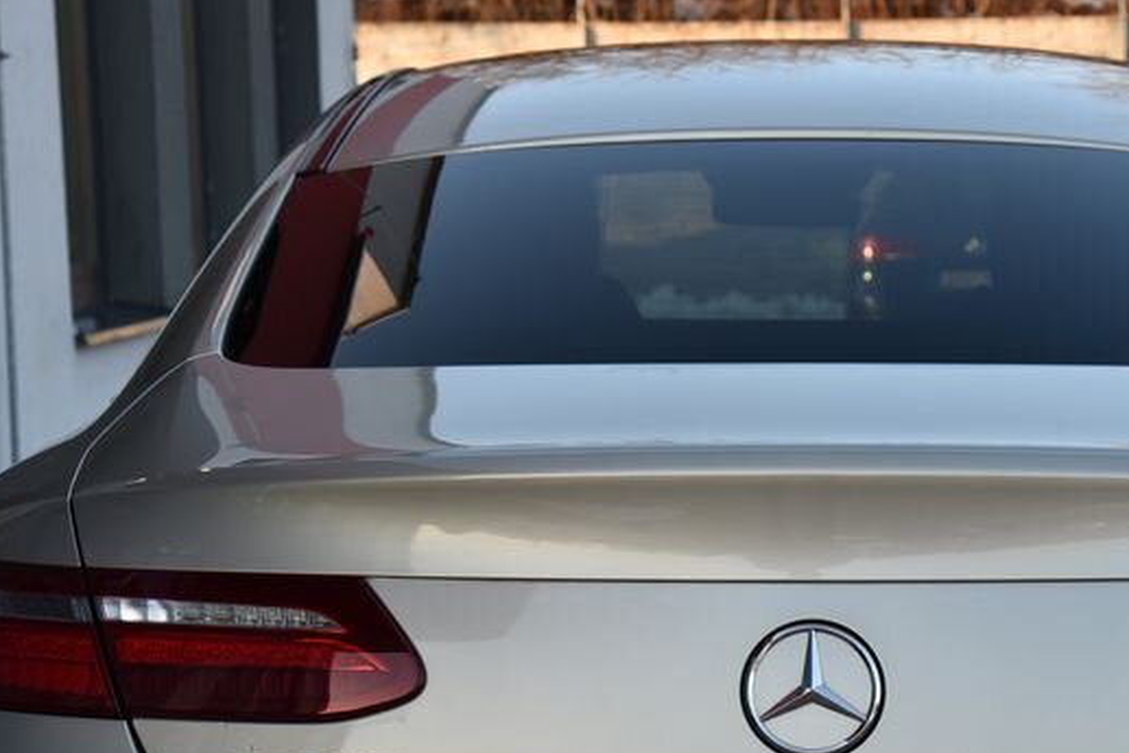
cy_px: 725
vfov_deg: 11.8
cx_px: 760
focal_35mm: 115
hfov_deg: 17.7
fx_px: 3607
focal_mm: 58
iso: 500
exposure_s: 1/200
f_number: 7.1
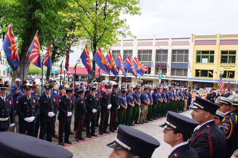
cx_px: 119
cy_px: 79
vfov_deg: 40.0
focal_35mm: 33
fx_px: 218
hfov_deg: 57.2
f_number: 8
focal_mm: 22
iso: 400
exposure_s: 1/320
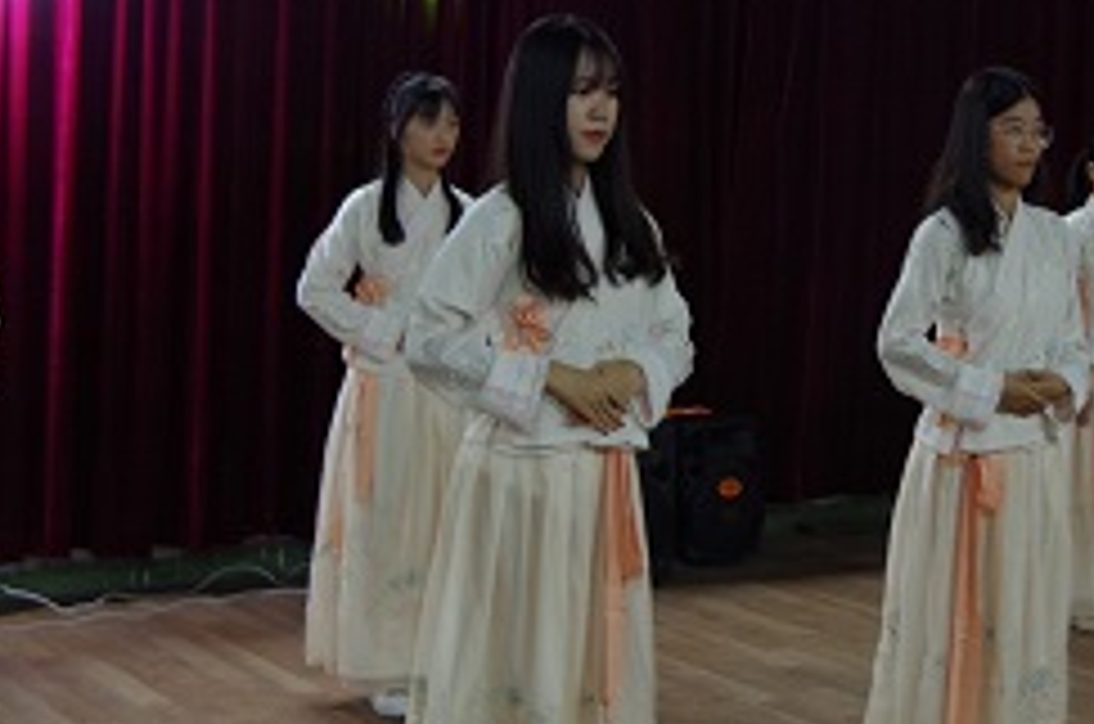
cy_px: 209
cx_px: 738
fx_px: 2244
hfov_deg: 27.2
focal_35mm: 74
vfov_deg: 18.3
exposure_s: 1/6
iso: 800
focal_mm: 24
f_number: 4
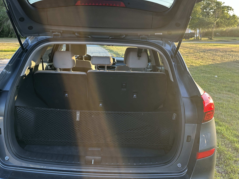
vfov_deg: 44.2
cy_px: 87
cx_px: 107
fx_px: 221
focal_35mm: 32
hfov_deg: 56.7
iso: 64
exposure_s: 1/142
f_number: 1.78
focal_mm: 6.86
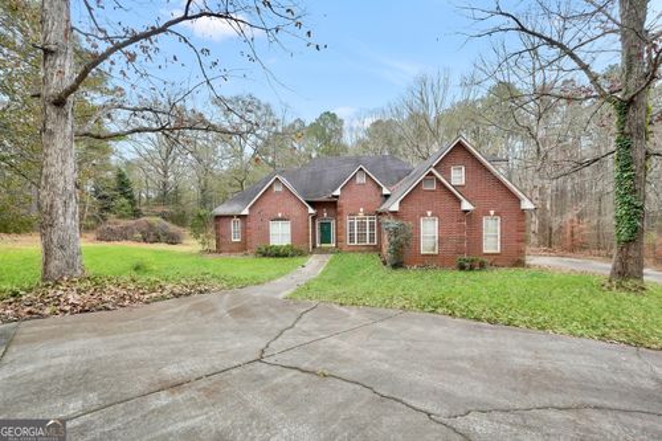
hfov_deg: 97.7
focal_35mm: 16
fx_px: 290
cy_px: 220
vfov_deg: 74.6
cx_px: 331
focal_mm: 10.5
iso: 100
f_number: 4.5
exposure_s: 1/80
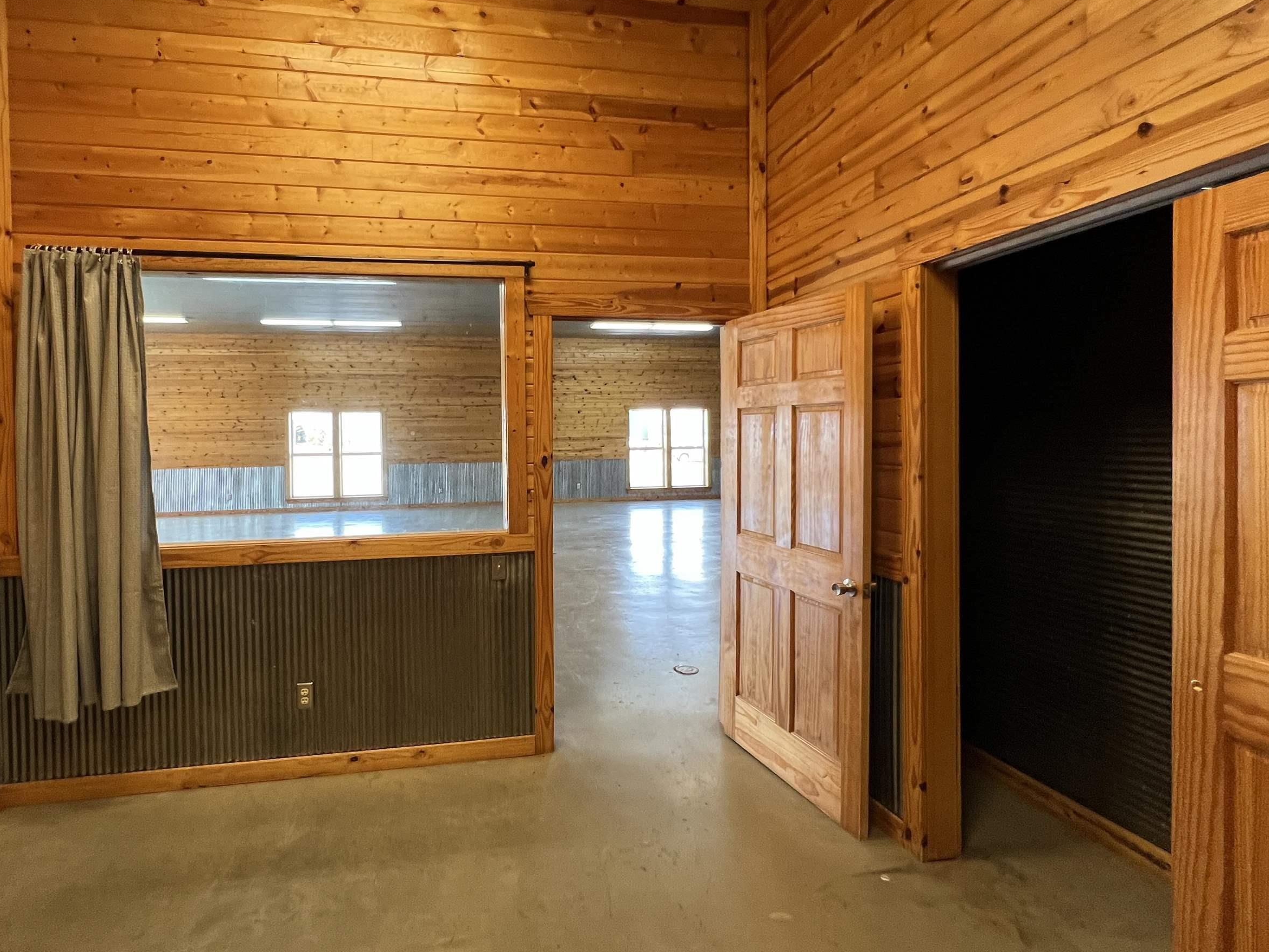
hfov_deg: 90.2
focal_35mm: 17
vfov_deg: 74.6
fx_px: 623
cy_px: 442
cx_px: 526
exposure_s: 1/120
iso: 250
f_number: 1.8
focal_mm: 1.57
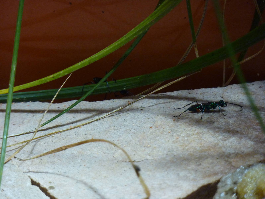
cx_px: 133
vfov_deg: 6.6
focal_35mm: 226
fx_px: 1730
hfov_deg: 8.8
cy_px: 99
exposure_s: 1/60
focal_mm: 37
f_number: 4.6
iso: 400
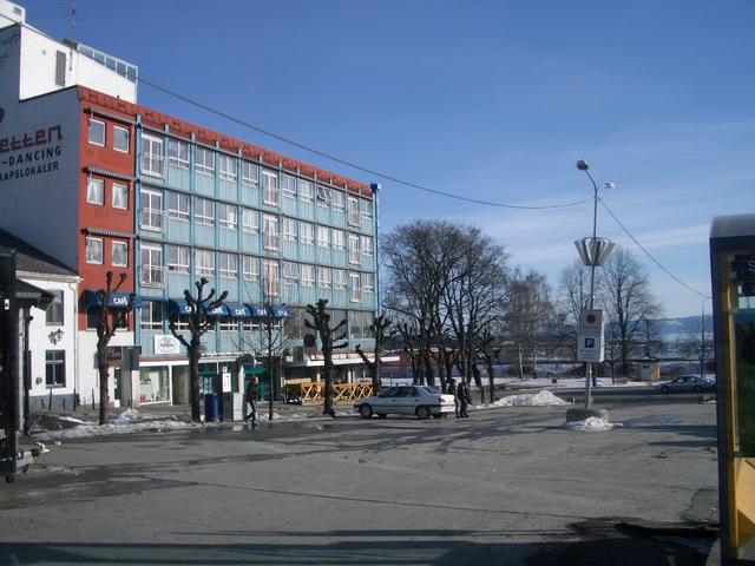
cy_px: 283
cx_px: 378
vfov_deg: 40.7
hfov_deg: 52.6
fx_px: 763
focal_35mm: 35
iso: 50
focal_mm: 5.8
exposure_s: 1/640
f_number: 4.3
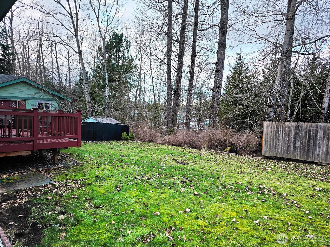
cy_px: 124
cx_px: 165
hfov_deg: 73.9
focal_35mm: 23
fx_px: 219
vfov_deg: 58.9
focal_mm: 6.3
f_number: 1.7
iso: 25
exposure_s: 1/180
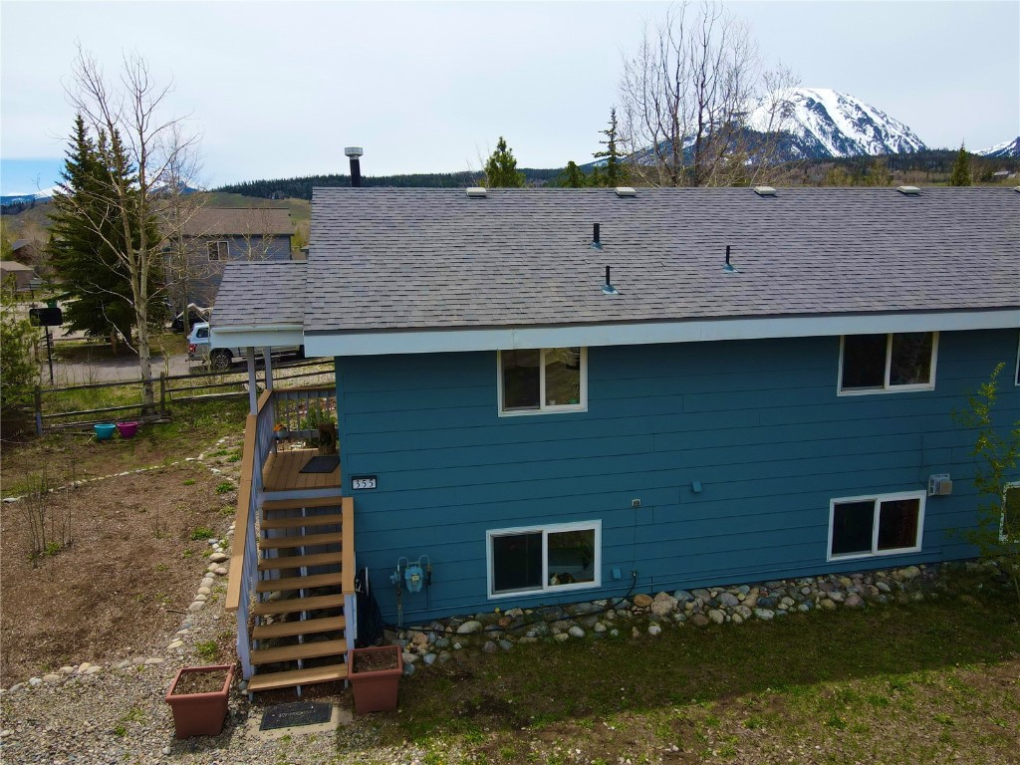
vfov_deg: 56.8
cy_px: 382
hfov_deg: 71.6
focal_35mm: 24
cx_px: 510
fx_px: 707
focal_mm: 4.5
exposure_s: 1/1000
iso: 100
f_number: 2.8
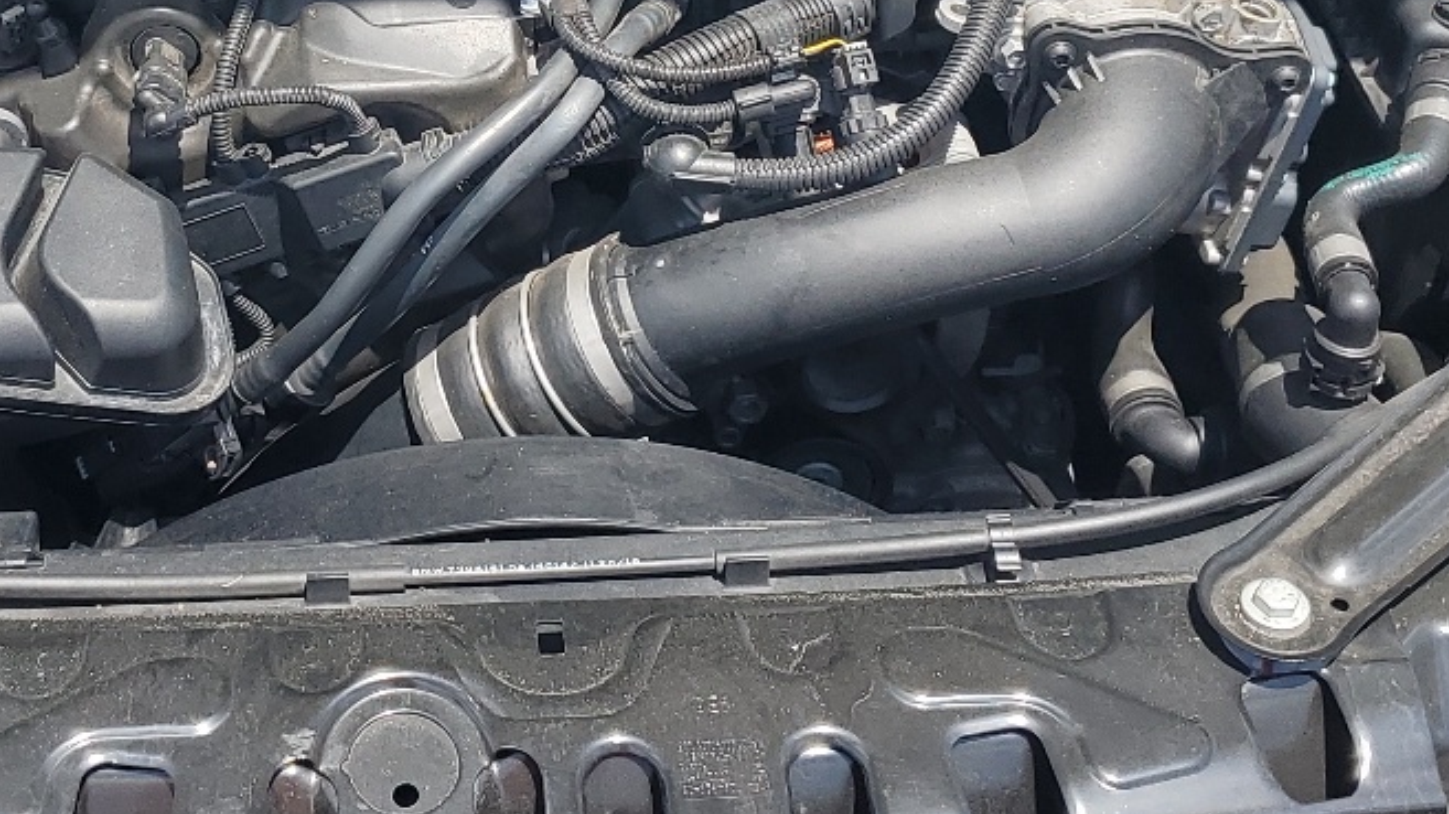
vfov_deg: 16.9
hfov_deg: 30.3
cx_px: 441
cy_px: -71
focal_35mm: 69
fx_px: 2650
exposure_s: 1/1667
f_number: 1.5
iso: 50
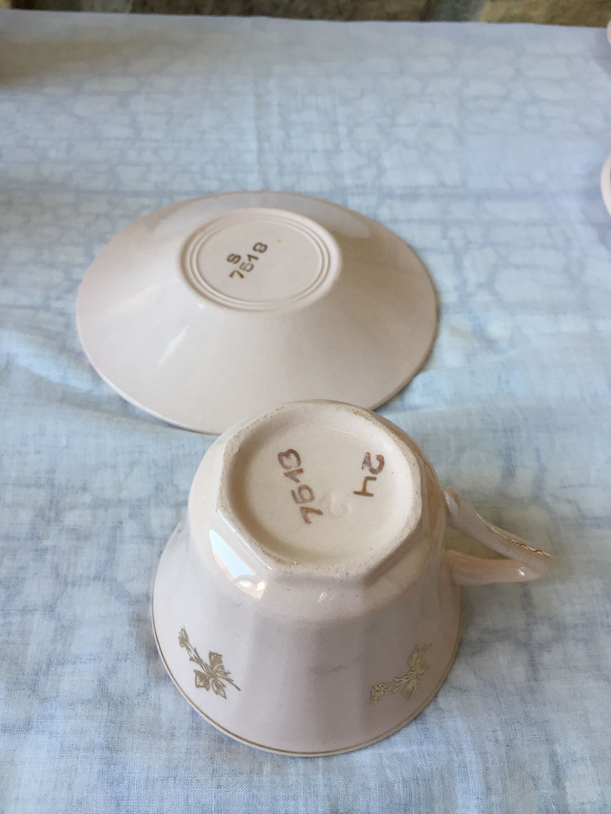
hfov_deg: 48.2
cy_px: 407
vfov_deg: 61.7
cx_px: 306
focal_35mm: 29
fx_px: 682
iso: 32
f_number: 2.2
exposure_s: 1/33
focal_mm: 4.15
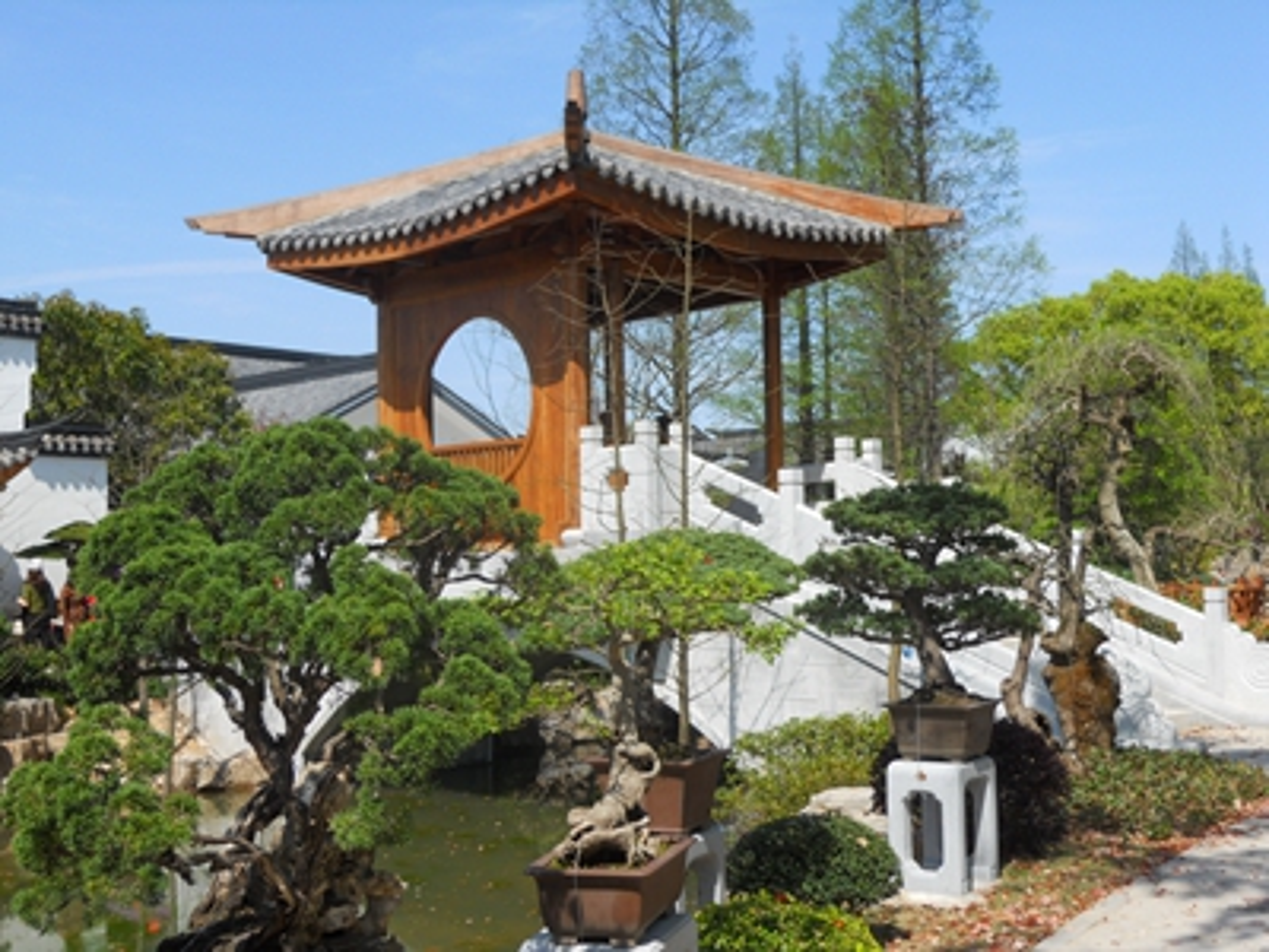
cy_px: 476
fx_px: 1503
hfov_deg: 45.8
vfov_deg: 35.1
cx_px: 634
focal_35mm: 41
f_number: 3.2
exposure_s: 1/1000
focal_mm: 7.3
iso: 100
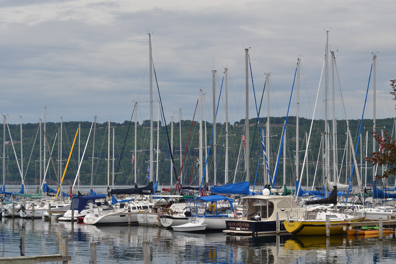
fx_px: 825
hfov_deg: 27.0
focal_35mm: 75
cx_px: 198
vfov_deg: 18.2
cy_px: 132
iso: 200
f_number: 5
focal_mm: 50
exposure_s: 1/2000
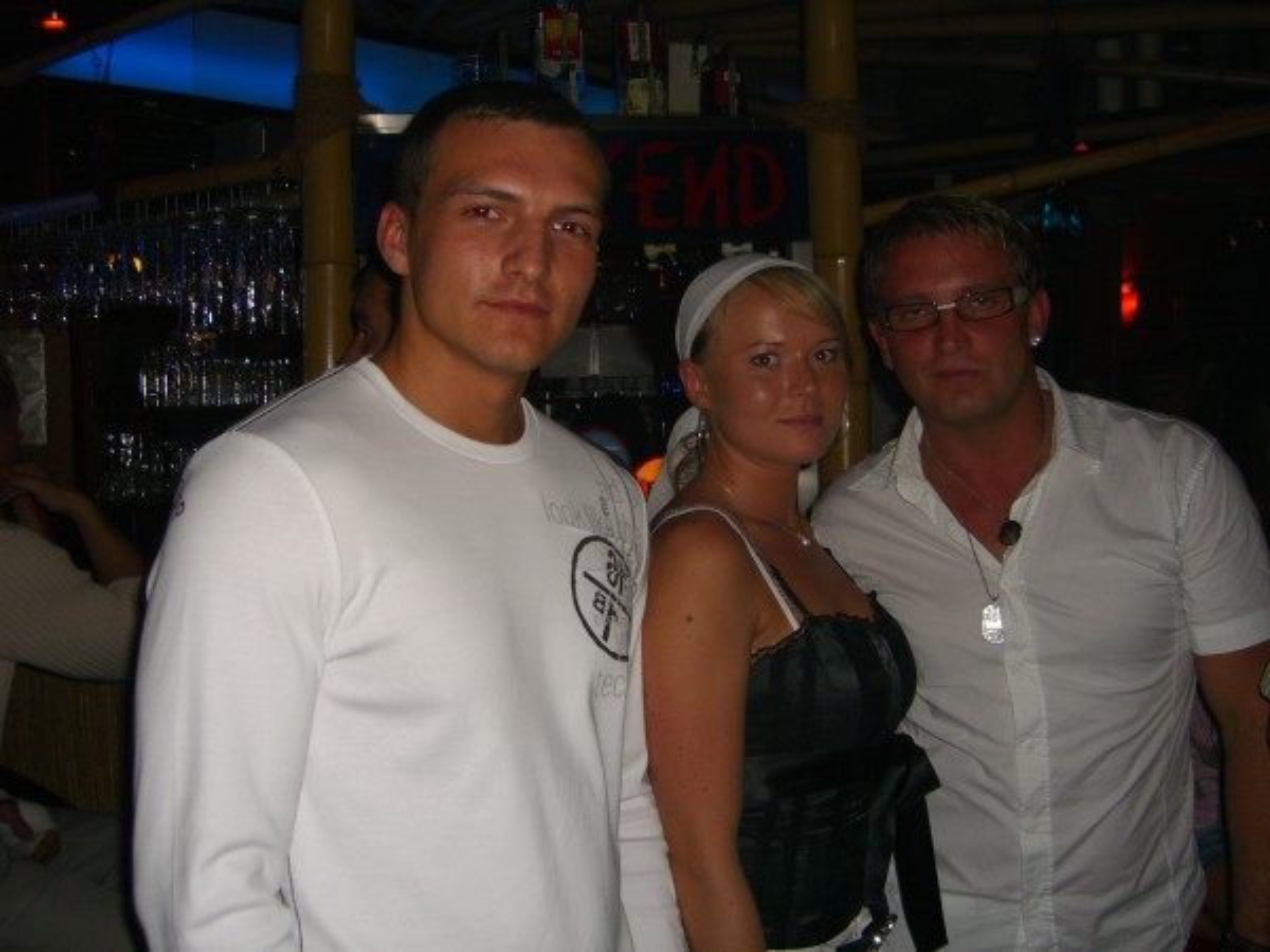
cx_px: 635
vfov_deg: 37.7
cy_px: 476
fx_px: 1394
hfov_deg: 49.0
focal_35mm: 38
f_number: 2.8
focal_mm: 7.9
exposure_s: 1/60
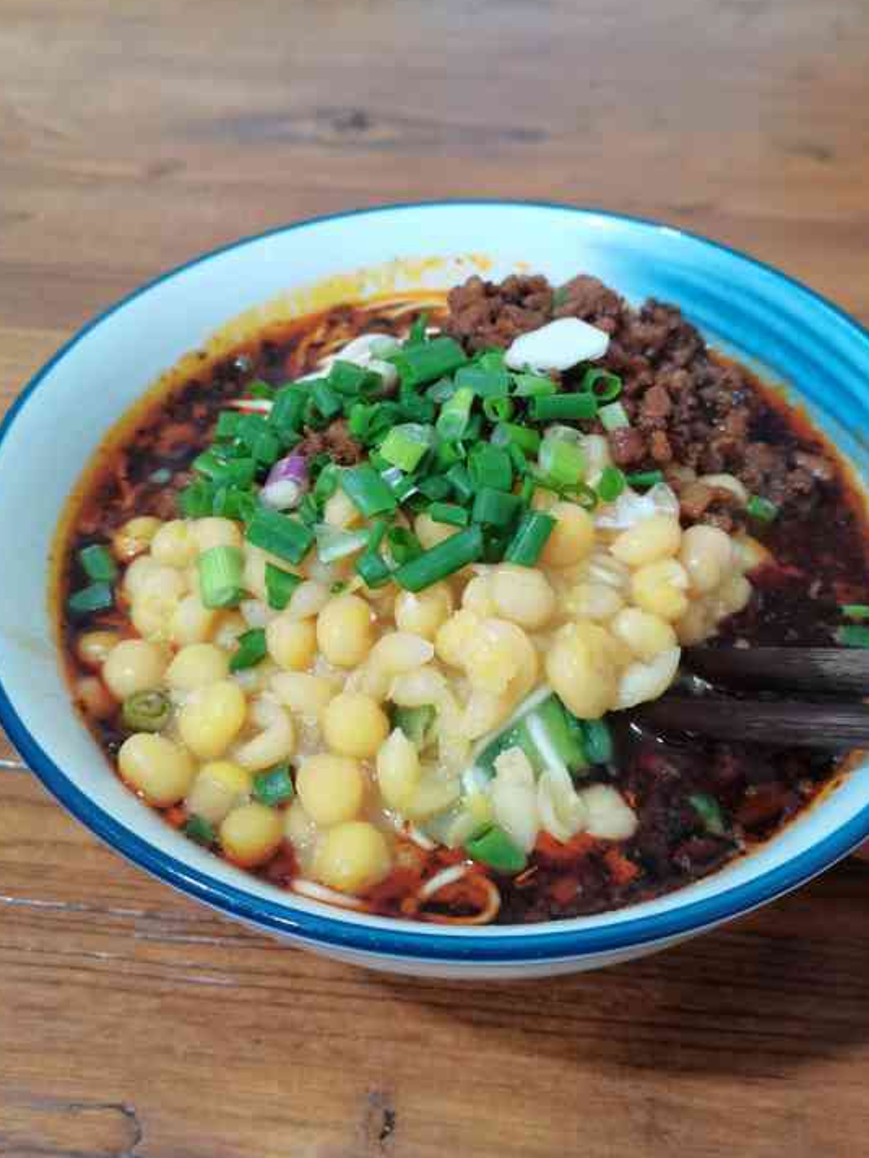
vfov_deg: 53.6
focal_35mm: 34
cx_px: 469
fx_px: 1138
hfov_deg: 41.8
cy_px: 473
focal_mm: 5.58
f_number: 1.8
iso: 320
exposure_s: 1/33.3
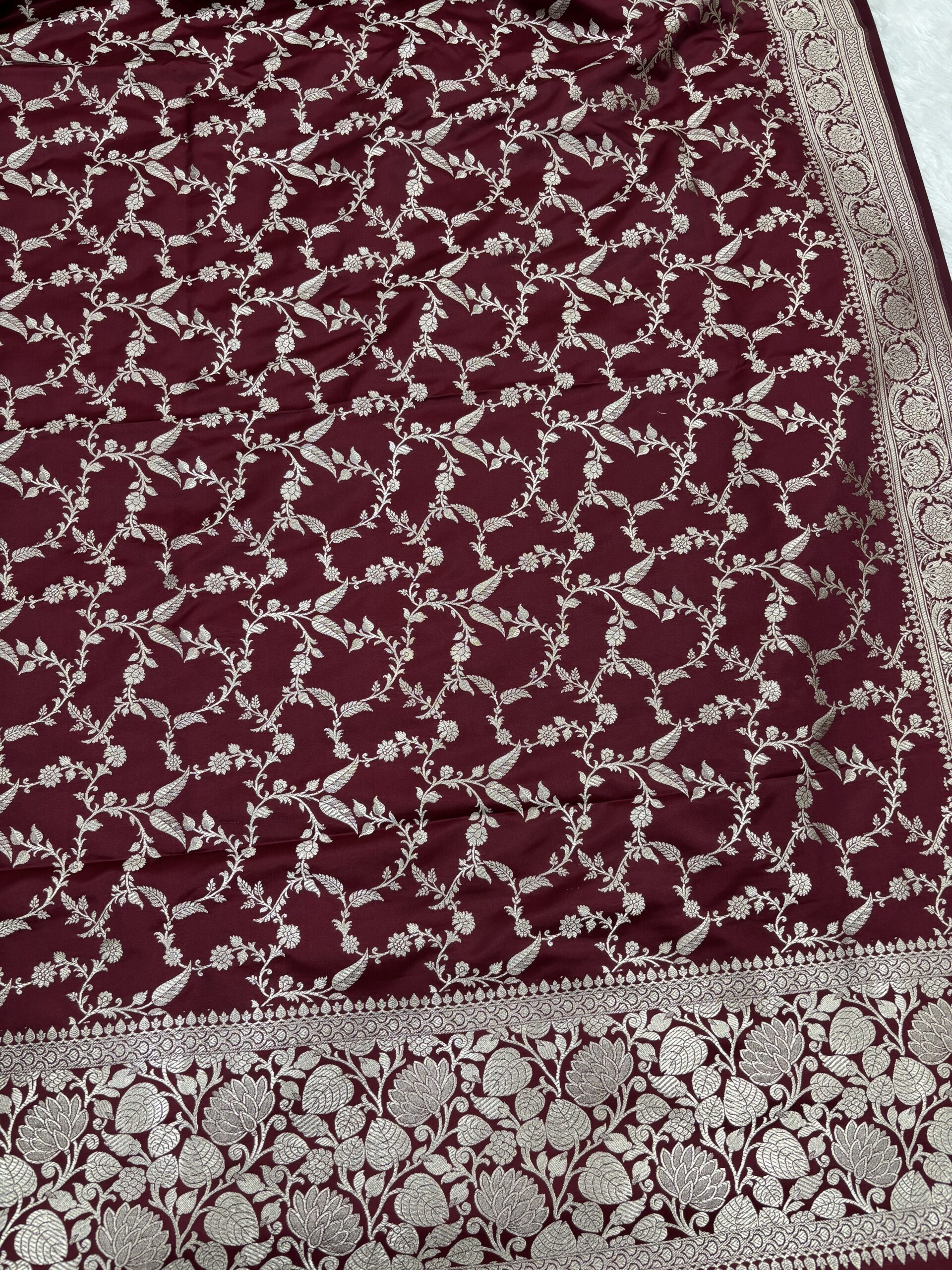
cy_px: 635
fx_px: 953
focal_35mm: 26
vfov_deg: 67.3
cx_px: 476
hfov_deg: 53.1
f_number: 1.6
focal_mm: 5.96
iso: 80
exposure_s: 1/50
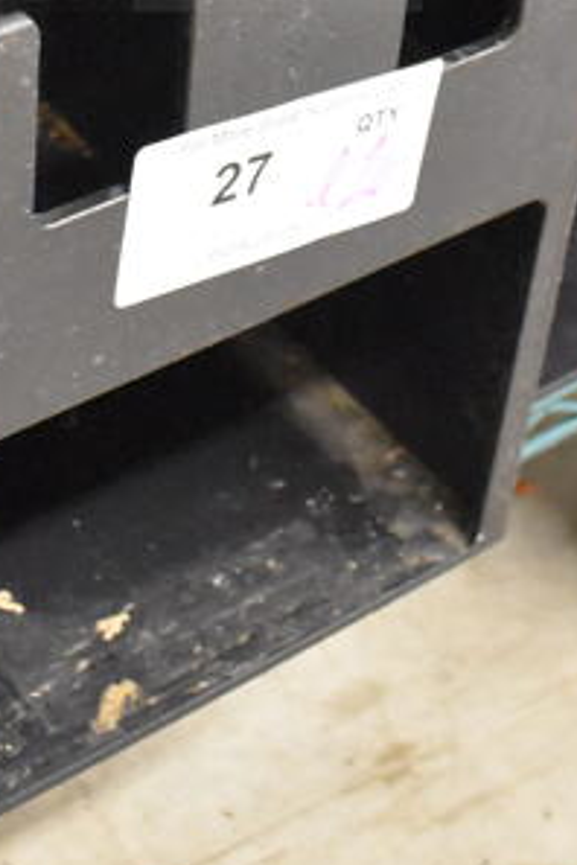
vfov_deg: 22.7
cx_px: 99
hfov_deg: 16.3
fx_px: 1995
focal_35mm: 83
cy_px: -141
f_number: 3.5
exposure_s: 1/125
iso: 8000
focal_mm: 18
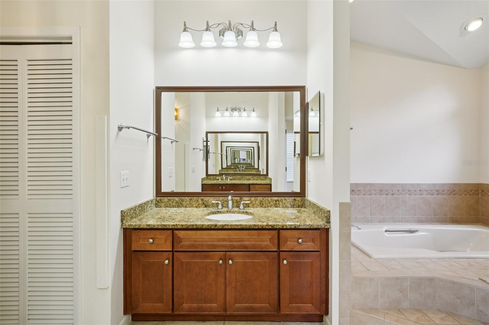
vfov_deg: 70.4
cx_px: 244
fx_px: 231
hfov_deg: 93.3
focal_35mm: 17
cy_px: 162
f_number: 8
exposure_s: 1/100
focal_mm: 17
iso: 800
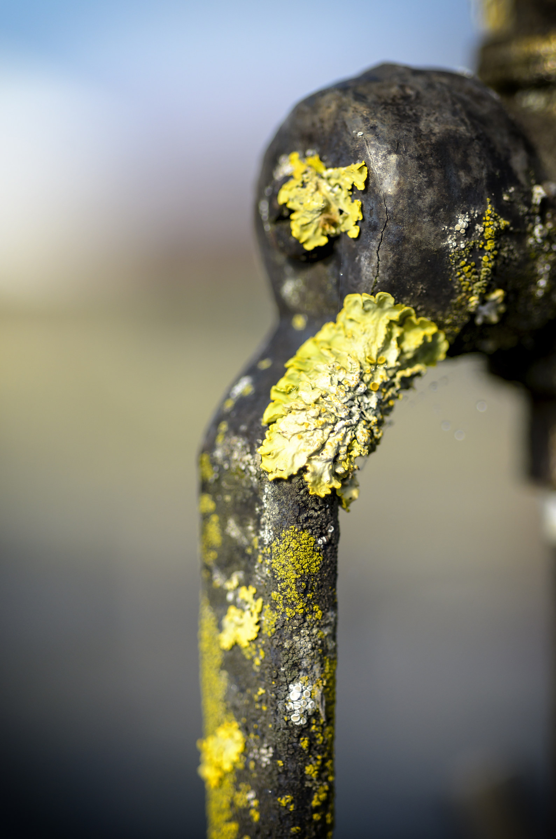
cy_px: 420
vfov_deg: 22.7
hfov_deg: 15.1
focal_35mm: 90
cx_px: 278
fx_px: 2095
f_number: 4
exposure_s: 1/2500
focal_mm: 60
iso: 200
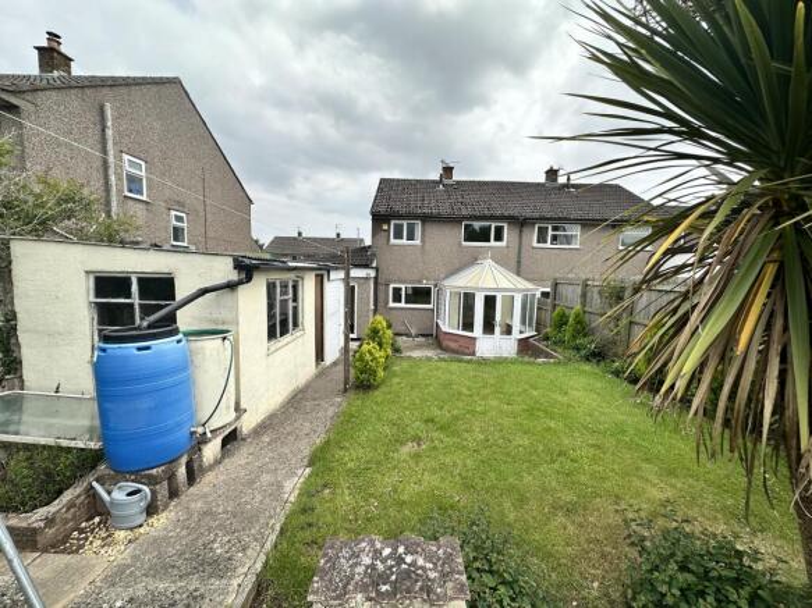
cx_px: 406
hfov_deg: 102.1
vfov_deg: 85.7
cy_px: 304
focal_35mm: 14
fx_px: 328
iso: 40
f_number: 2.2
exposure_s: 1/1618
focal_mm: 2.22
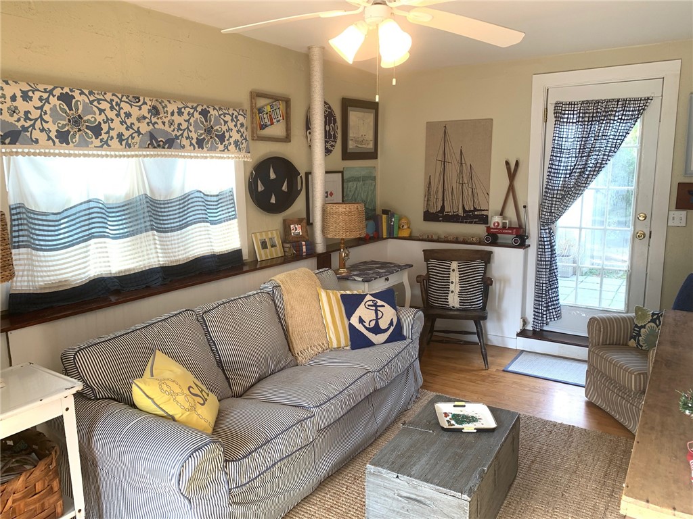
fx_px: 521
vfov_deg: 53.1
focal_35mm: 26
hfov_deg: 67.3
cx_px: 346
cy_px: 260
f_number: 1.8
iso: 64
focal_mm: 4.25
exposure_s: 1/60
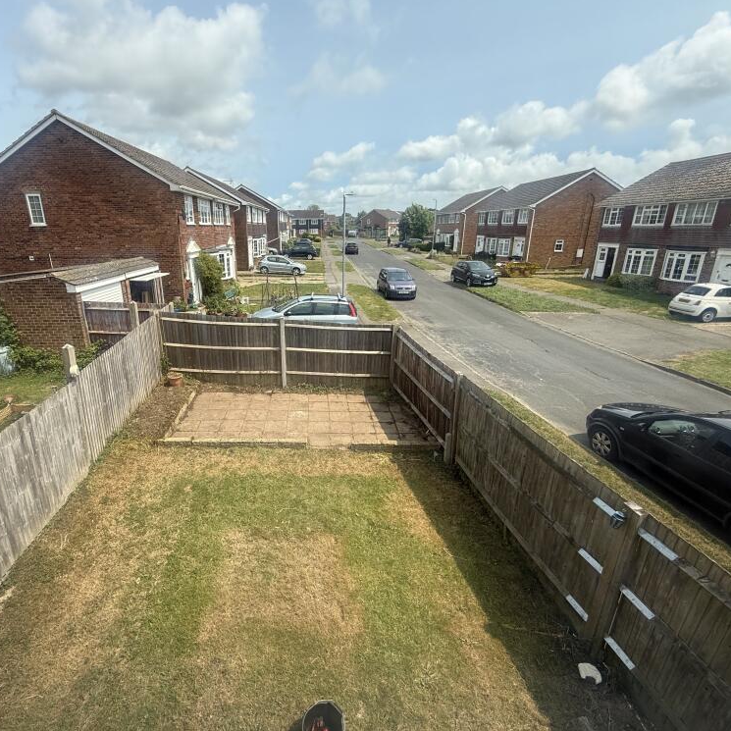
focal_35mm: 17
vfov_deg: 83.9
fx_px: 406
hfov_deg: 83.2
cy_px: 355
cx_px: 302
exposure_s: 1/1368
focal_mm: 2.22
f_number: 2.2
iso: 50
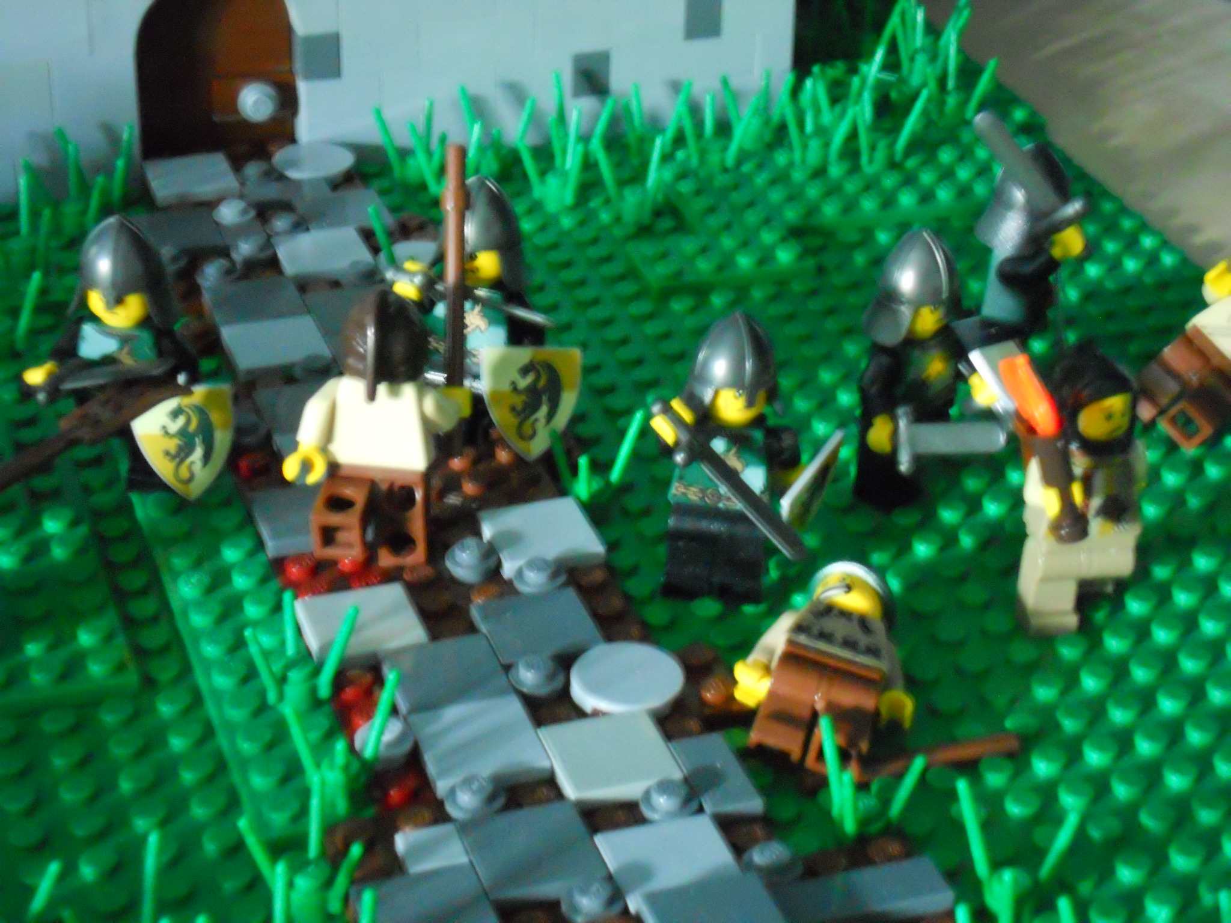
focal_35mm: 77
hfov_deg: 25.3
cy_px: 462
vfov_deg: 19.1
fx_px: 2738
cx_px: 616
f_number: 5.9
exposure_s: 1
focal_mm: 13.9
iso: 1250
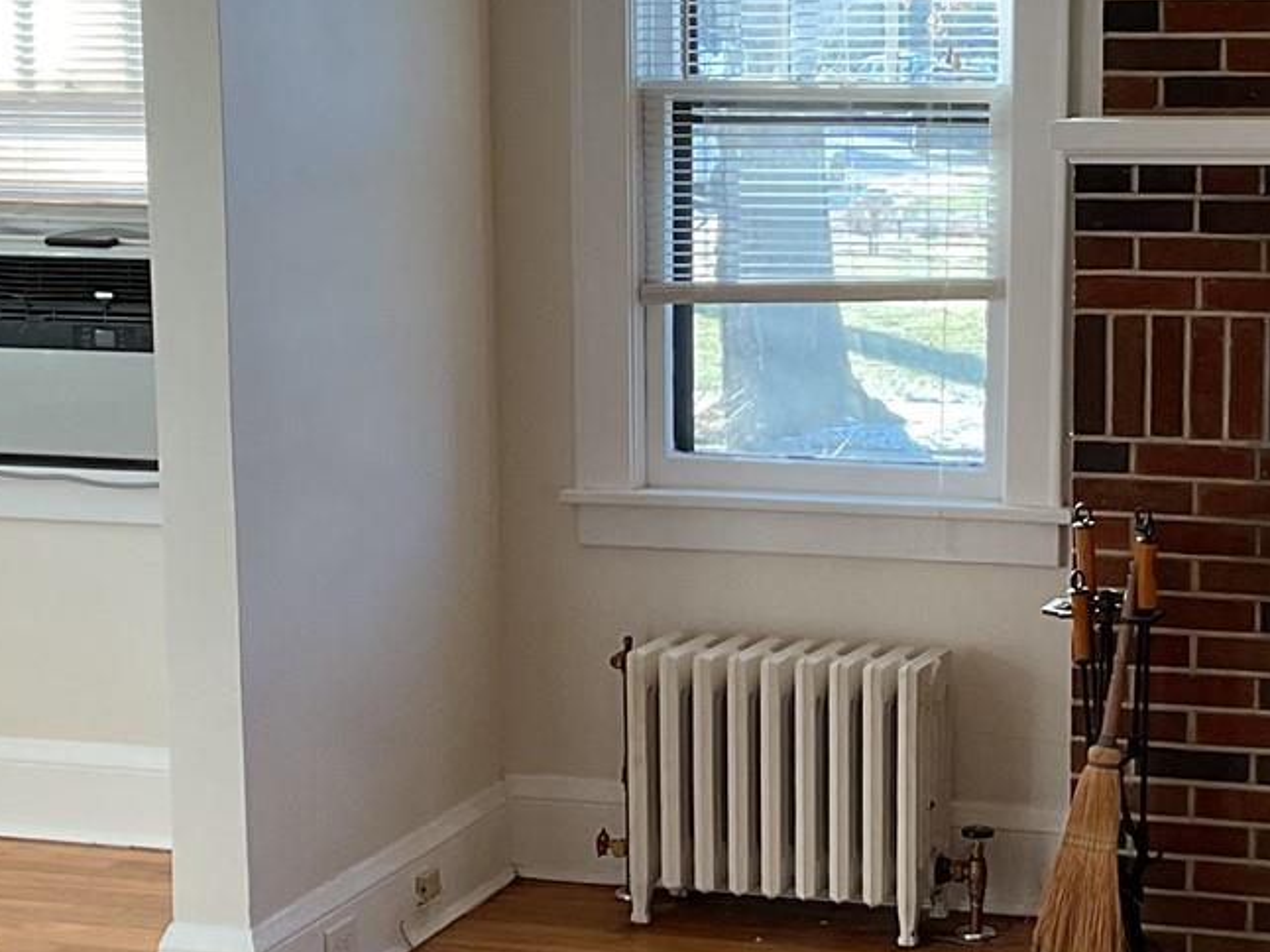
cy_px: 622
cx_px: 867
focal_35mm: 92
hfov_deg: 21.2
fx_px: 3374
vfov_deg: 16.0
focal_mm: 3
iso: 64
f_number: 1.8
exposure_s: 1/120
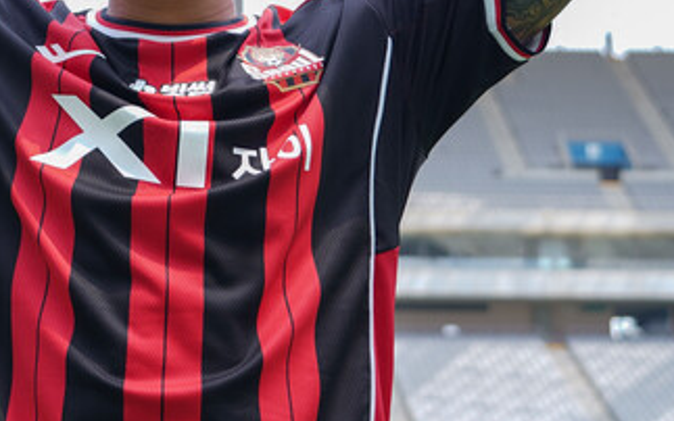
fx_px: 2223
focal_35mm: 121
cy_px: -121
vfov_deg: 10.6
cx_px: 177
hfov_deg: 17.2
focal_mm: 40
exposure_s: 1/200
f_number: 4
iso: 80
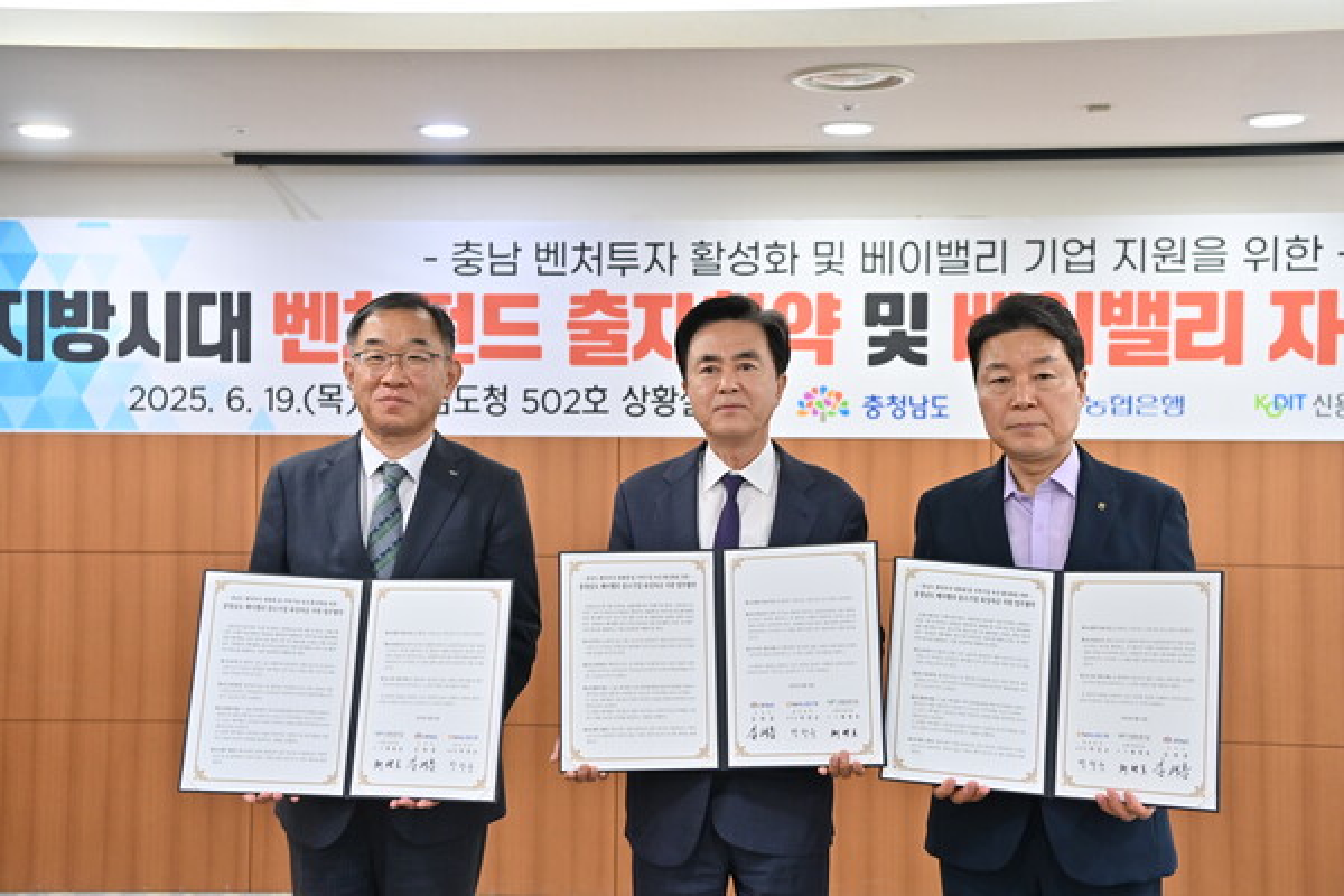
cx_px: 672
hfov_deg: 39.6
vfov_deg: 27.0
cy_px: 448
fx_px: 1867
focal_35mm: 50
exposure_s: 1/200
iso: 1250
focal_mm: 50
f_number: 4
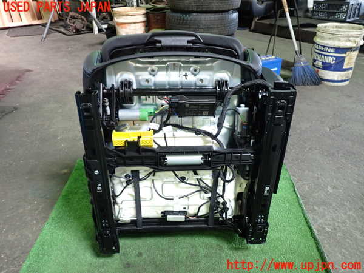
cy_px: 136
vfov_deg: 46.8
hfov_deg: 60.0
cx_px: 182
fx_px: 315
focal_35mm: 30
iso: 250
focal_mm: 5.4
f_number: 2.3
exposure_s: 1/30
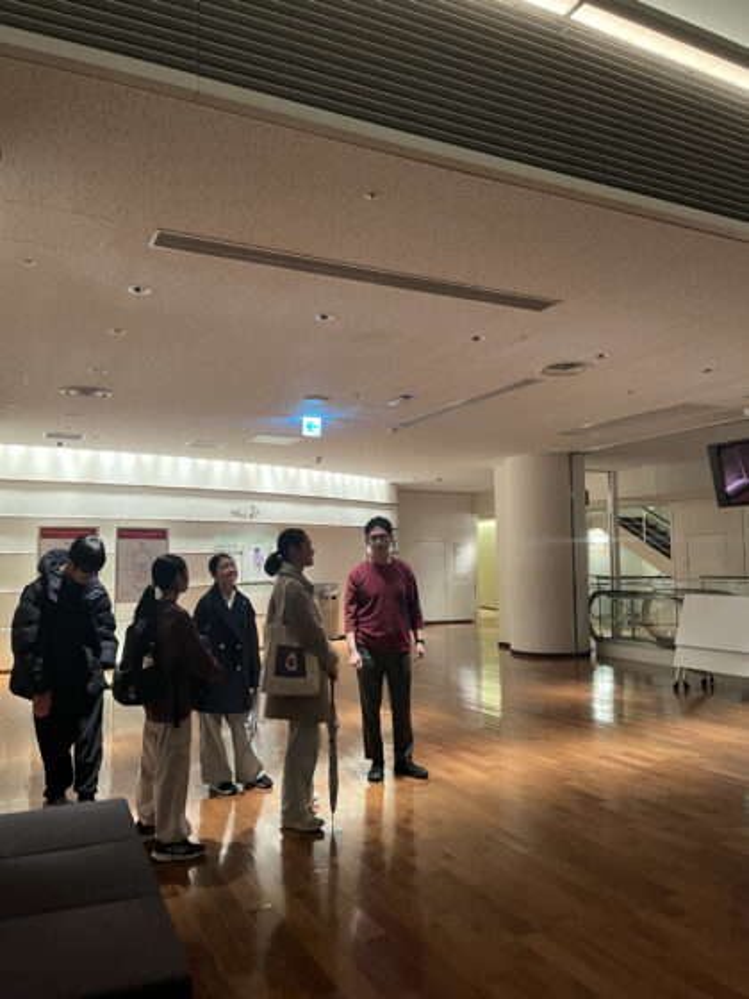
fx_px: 750
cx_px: 374
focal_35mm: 26
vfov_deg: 67.3
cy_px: 500
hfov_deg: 53.1
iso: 250
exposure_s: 1/50
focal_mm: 5.1
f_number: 1.6
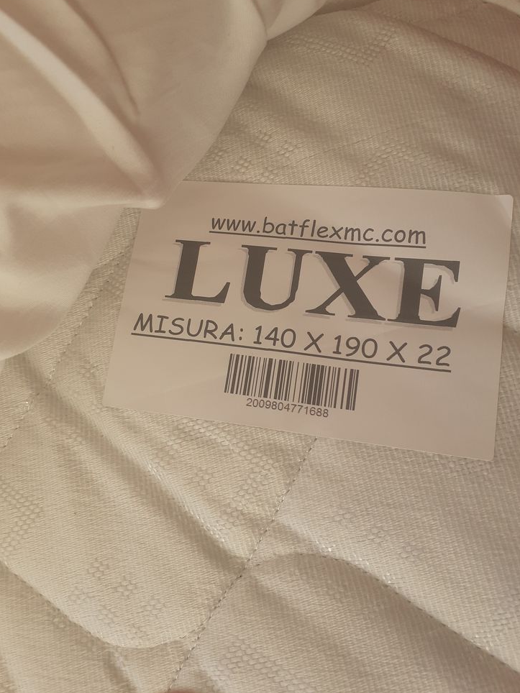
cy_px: 337
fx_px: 561
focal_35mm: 28
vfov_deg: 63.4
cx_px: 269
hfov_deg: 49.7
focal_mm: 3.6
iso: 40
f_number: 1.9
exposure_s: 1/381
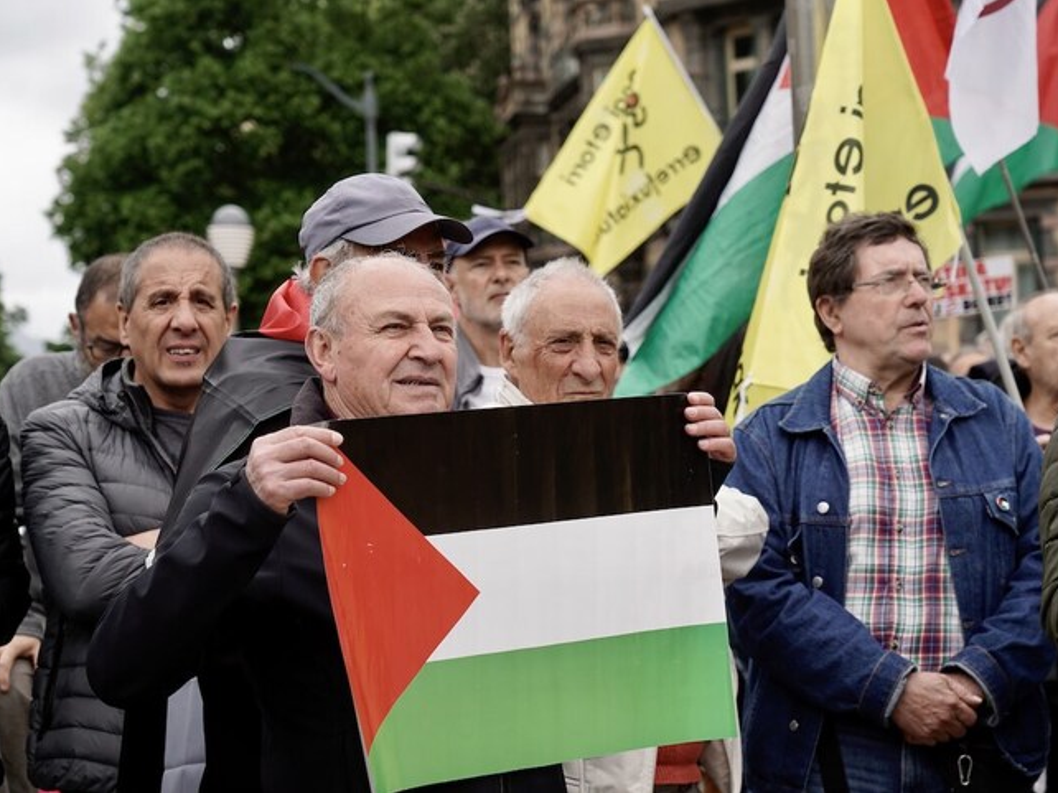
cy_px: 396
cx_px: 529
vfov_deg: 17.0
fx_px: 2658
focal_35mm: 87
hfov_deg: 22.5
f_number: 6.3
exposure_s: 1/250
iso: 200
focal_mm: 80
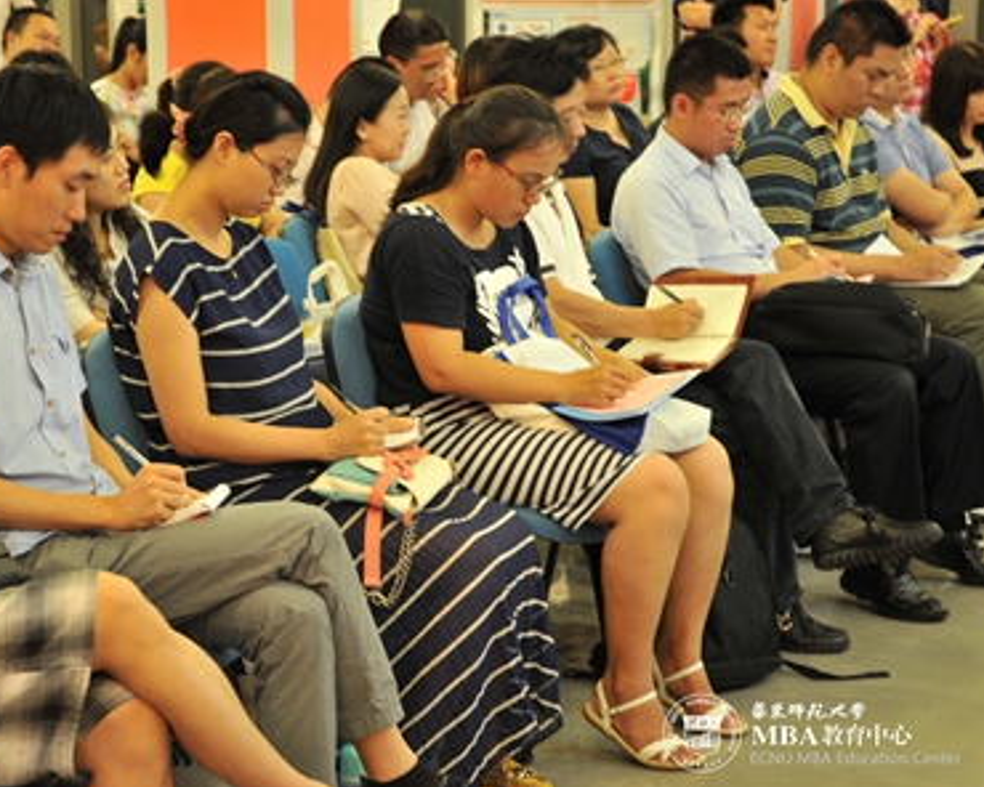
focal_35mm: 89
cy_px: 395
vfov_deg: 17.3
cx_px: 391
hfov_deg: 21.5
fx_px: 2592
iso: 400
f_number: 4.5
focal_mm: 52
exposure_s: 1/8
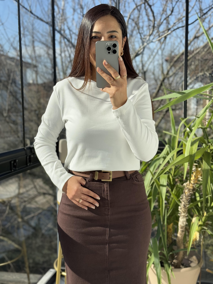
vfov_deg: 39.7
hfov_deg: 30.3
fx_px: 394
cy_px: 142
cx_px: 106
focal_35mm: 48
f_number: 1.78
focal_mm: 6.76
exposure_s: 1/1133
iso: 64
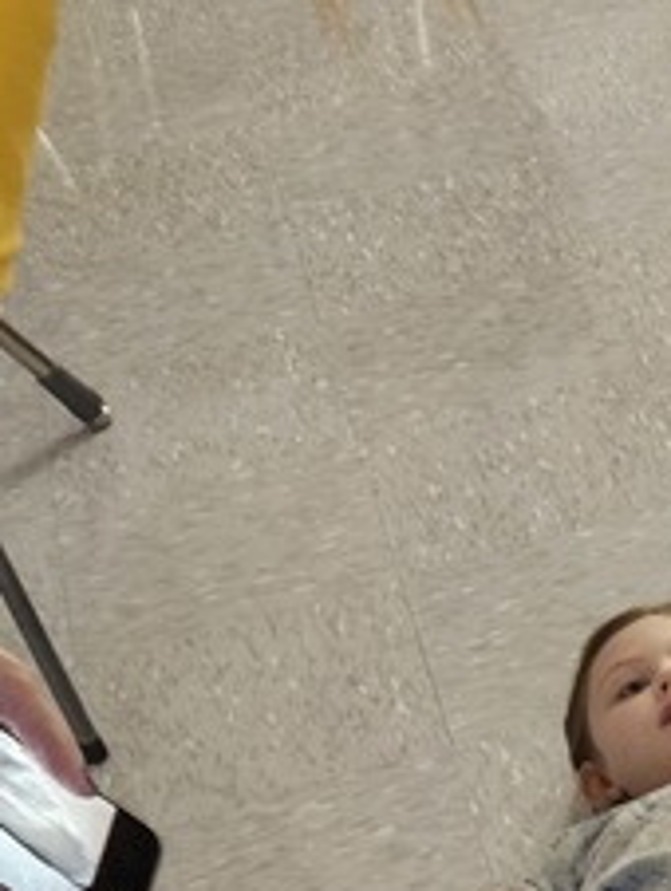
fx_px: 2683
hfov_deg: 12.9
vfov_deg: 17.8
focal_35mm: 104
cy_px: 1135
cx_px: 1200
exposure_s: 1/30
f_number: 1.8
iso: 640
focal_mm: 5.4
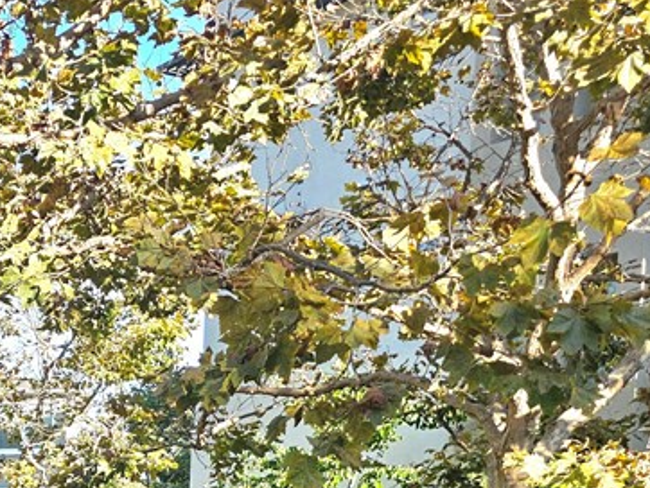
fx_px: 1221
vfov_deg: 20.2
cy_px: 675
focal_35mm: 65
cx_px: -151
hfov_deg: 26.2
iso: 10
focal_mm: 6.3
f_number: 1.7
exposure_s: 1/208
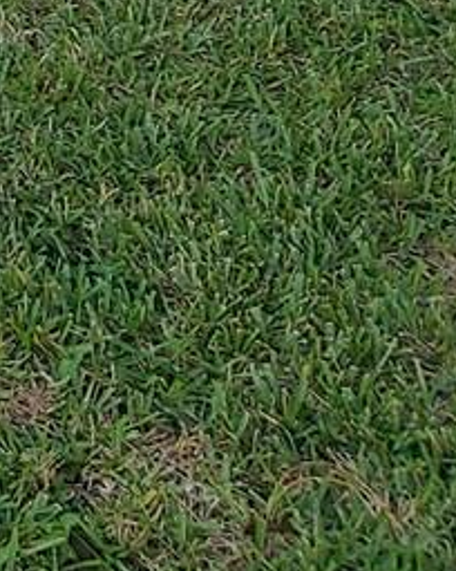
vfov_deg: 14.2
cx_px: -863
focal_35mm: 98
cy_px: -750
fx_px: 1653
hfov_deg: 11.0
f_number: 1.9
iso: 50
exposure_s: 1/60
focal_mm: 2.18
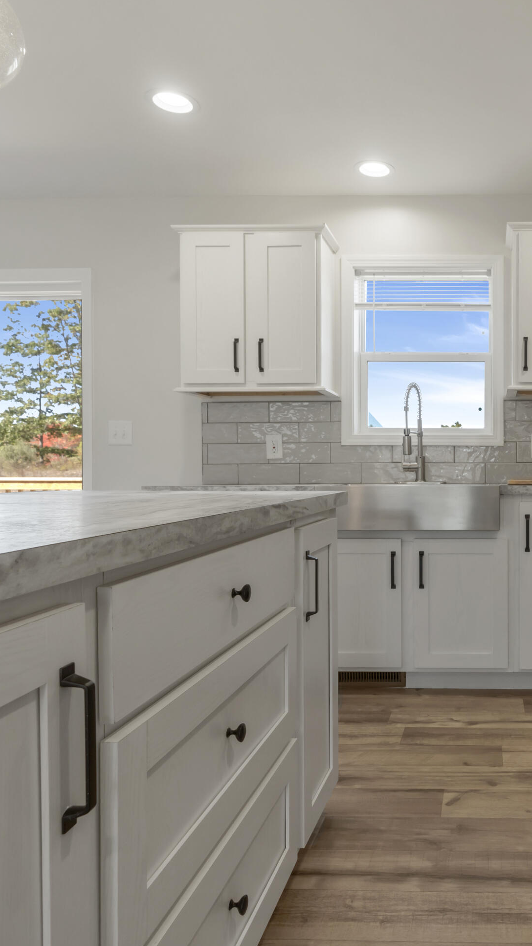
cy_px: 471
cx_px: 473
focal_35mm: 26
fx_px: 652
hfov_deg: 41.1
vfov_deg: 71.9
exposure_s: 1/3000
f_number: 8
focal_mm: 16
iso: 800
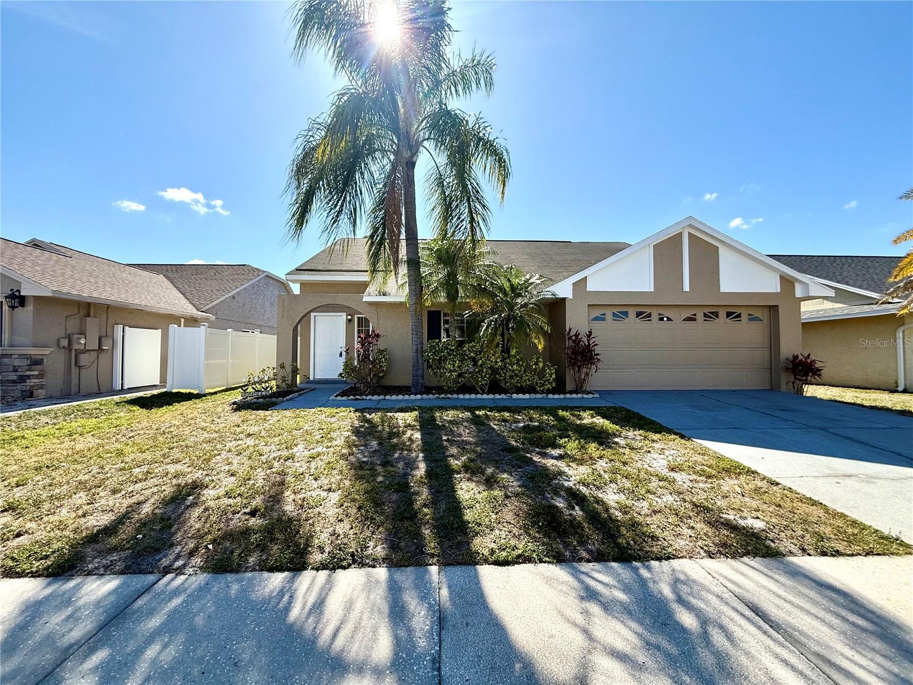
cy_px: 342
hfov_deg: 102.1
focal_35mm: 14
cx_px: 456
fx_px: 369
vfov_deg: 85.7
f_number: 2.2
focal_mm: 2.22
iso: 64
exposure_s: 1/1285
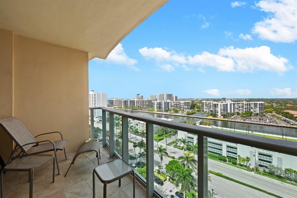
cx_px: 148
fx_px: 115
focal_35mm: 14
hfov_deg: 104.3
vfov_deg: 81.2
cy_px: 99
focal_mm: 14
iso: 200
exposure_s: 1/1000
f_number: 8
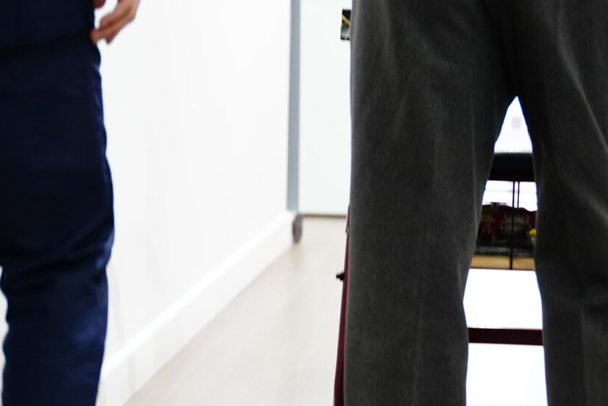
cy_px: 224
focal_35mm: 136
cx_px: 330
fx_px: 2295
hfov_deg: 15.1
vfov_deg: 10.1
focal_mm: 43.6
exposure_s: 1/60
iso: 1250
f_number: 2.8
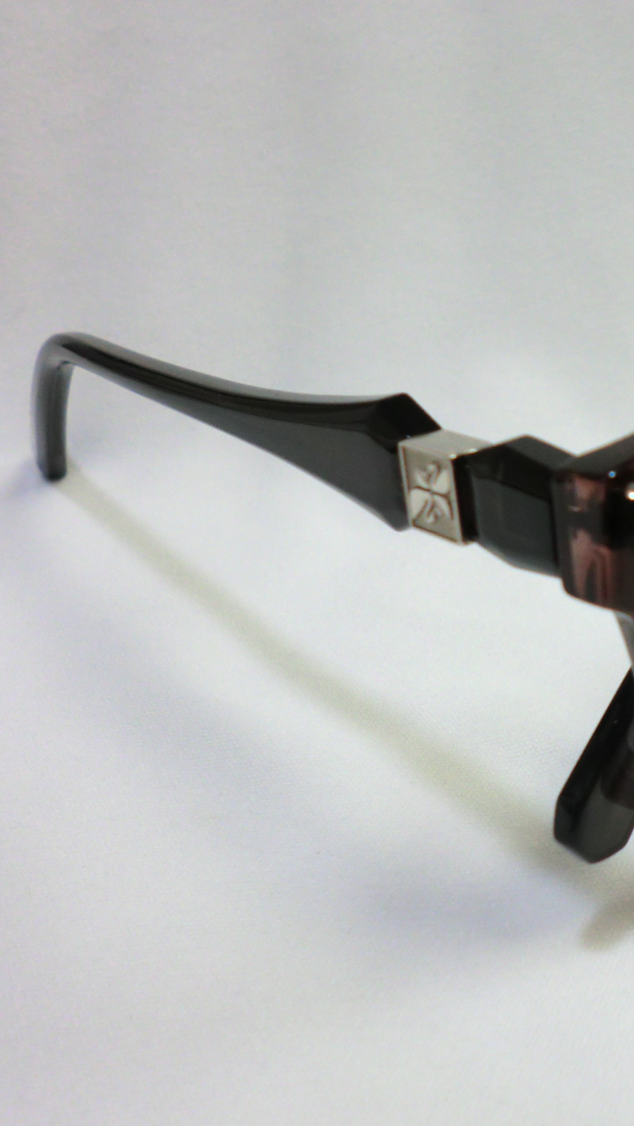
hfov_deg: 23.4
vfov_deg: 43.7
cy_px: 562
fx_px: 1404
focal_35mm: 47
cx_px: 753
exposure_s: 1/60
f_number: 3.5
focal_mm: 5.8
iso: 125
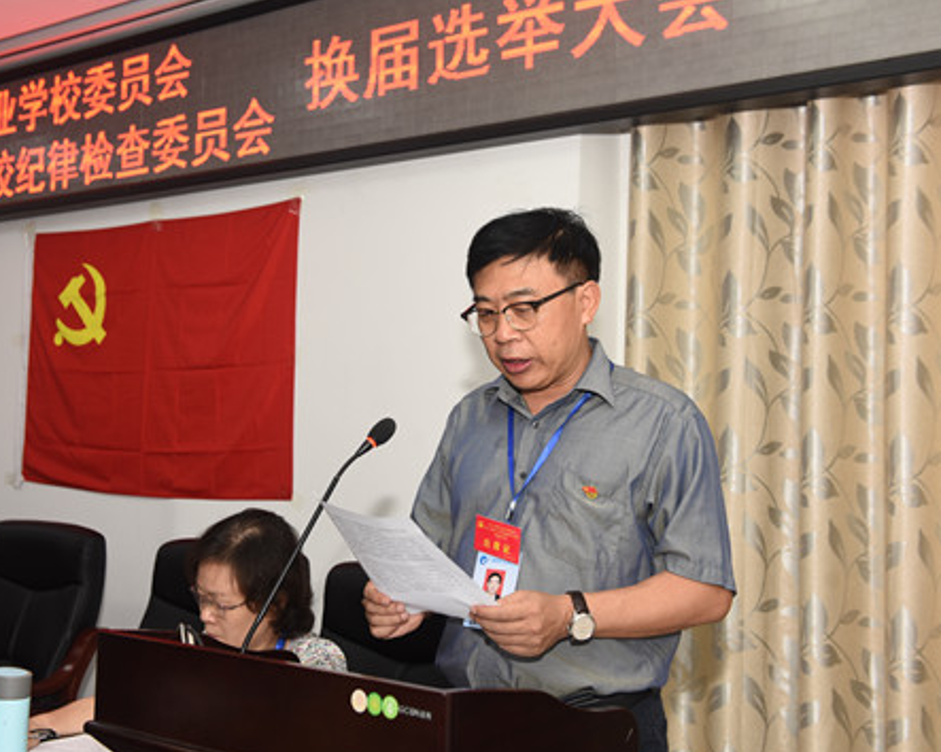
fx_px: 1364
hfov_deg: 37.9
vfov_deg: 30.8
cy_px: 371
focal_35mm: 49
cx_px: 367
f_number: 4.5
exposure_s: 1/60
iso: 400
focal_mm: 42
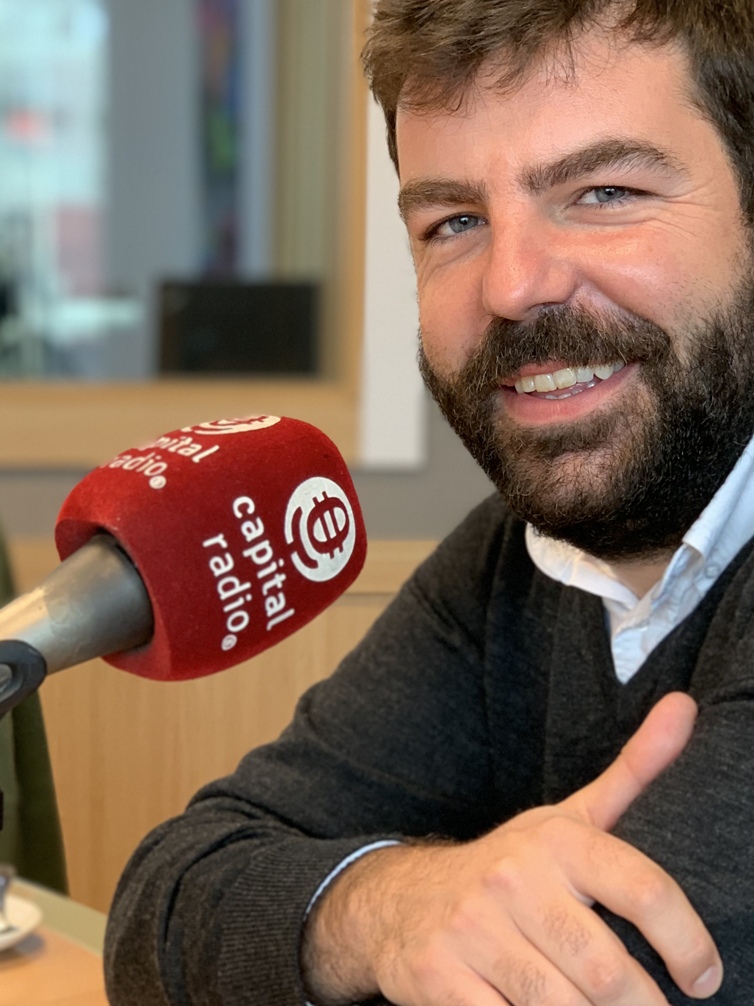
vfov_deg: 23.2
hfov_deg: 17.6
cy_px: 602
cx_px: 416
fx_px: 2440
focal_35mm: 84
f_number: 2.4
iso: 80
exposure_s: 1/50
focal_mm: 6
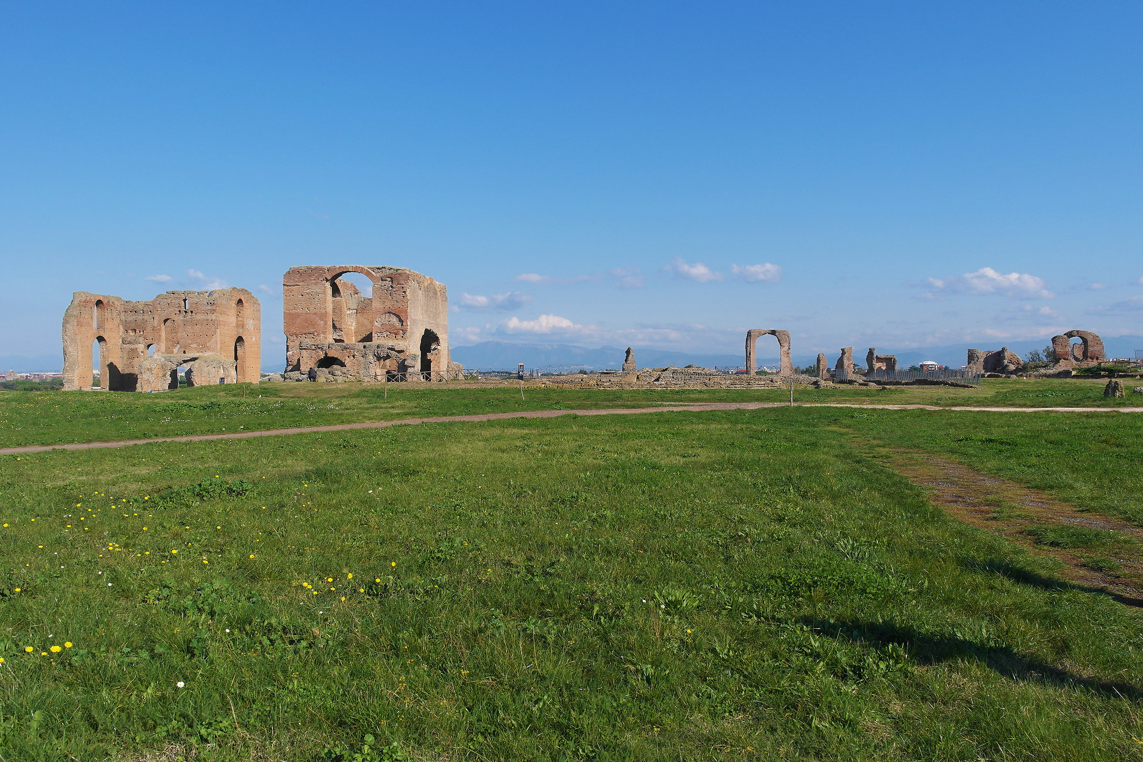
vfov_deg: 43.6
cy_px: 381
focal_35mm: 30
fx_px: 952
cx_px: 572
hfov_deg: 61.9
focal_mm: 20
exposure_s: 1/320
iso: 100
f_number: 7.1
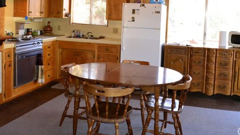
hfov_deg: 50.4
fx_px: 255
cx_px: 128
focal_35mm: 40
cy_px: 26
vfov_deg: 29.0
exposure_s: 1/200
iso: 2500
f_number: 5.6
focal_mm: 18
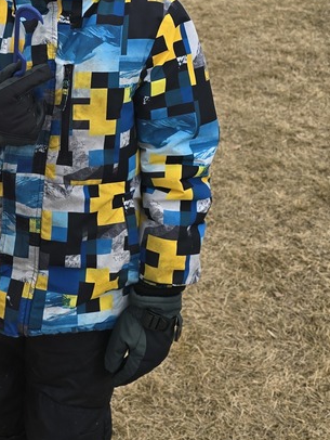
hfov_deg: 23.2
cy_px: 124
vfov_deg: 32.7
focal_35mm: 58
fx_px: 736
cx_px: -62
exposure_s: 1/379
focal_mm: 6.3
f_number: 1.7
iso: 12
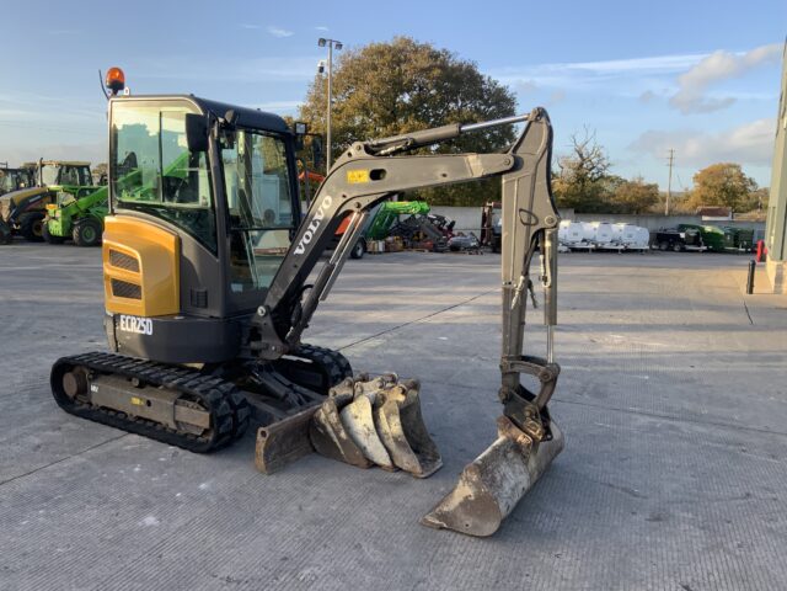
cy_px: 296
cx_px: 394
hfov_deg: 61.7
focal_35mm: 29
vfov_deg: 48.2
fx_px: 659
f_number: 1.8
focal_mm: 3
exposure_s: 1/412
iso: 16
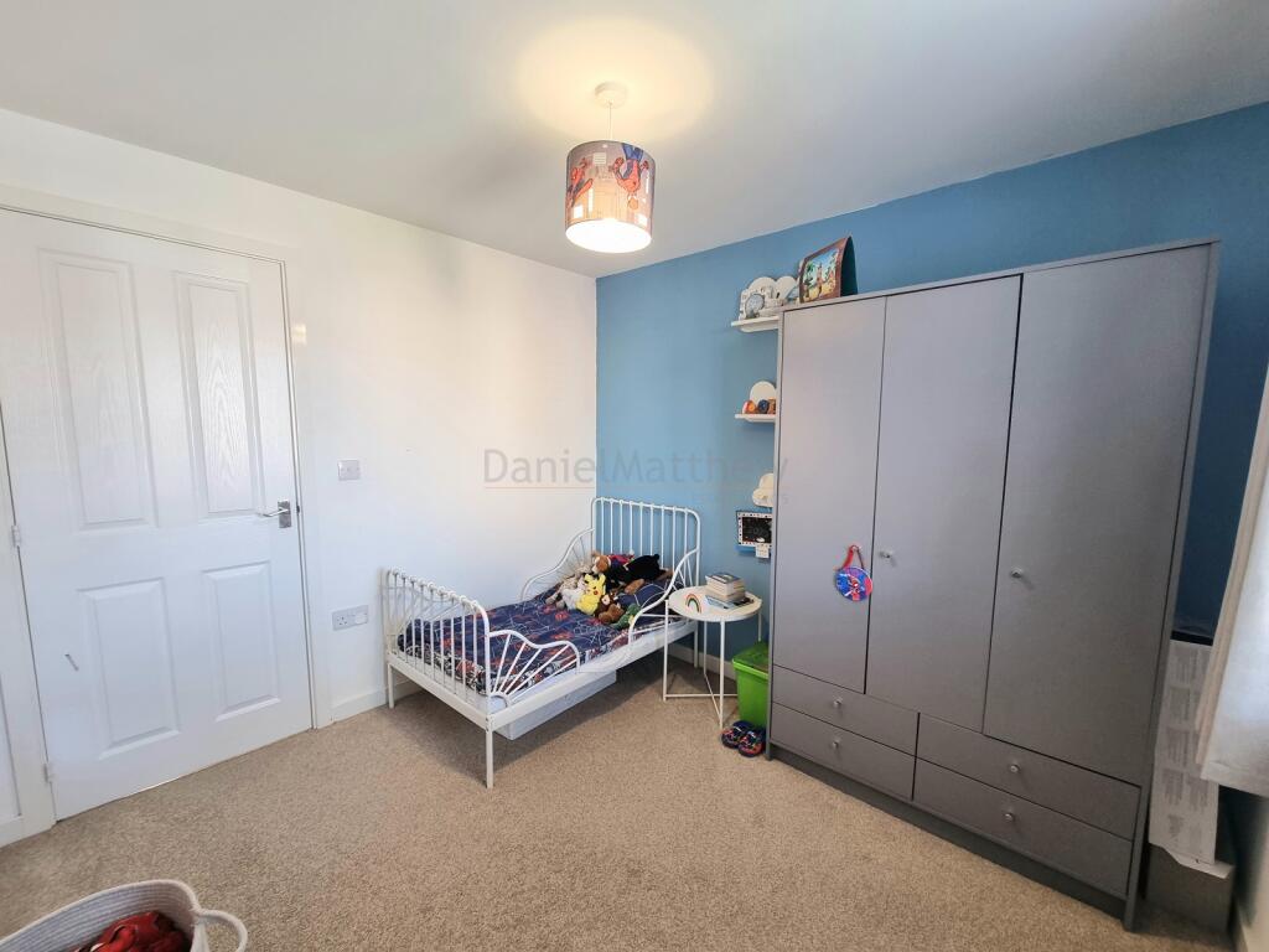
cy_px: 476
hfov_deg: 106.2
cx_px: 634
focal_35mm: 13
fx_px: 477
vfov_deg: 89.9
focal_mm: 2.2
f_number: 2.2
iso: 160
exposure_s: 1/60.2
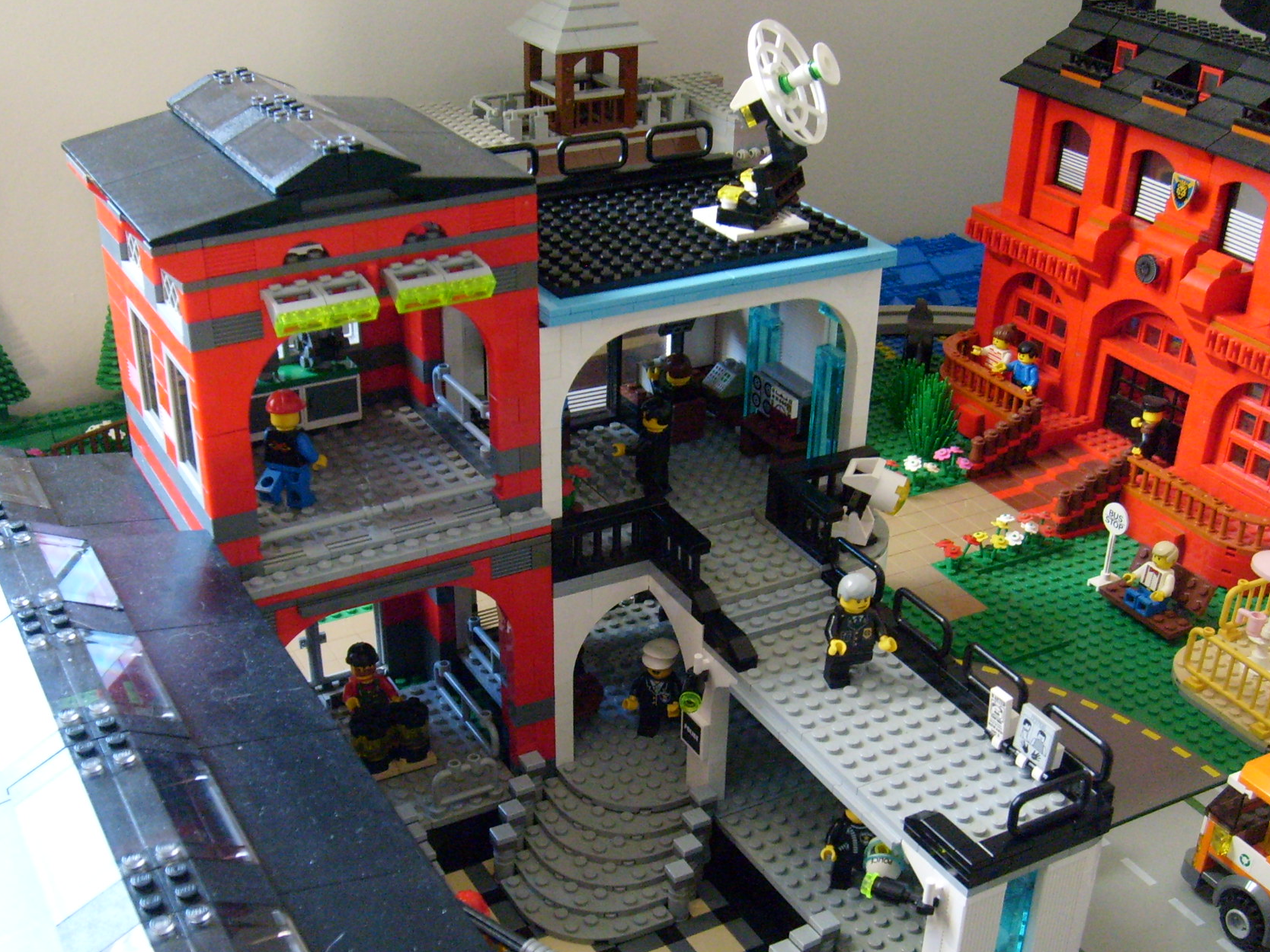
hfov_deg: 43.8
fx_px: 1577
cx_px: 603
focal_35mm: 43
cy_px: 570
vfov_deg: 33.5
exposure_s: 1/20
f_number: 2.8
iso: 200
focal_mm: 5.8
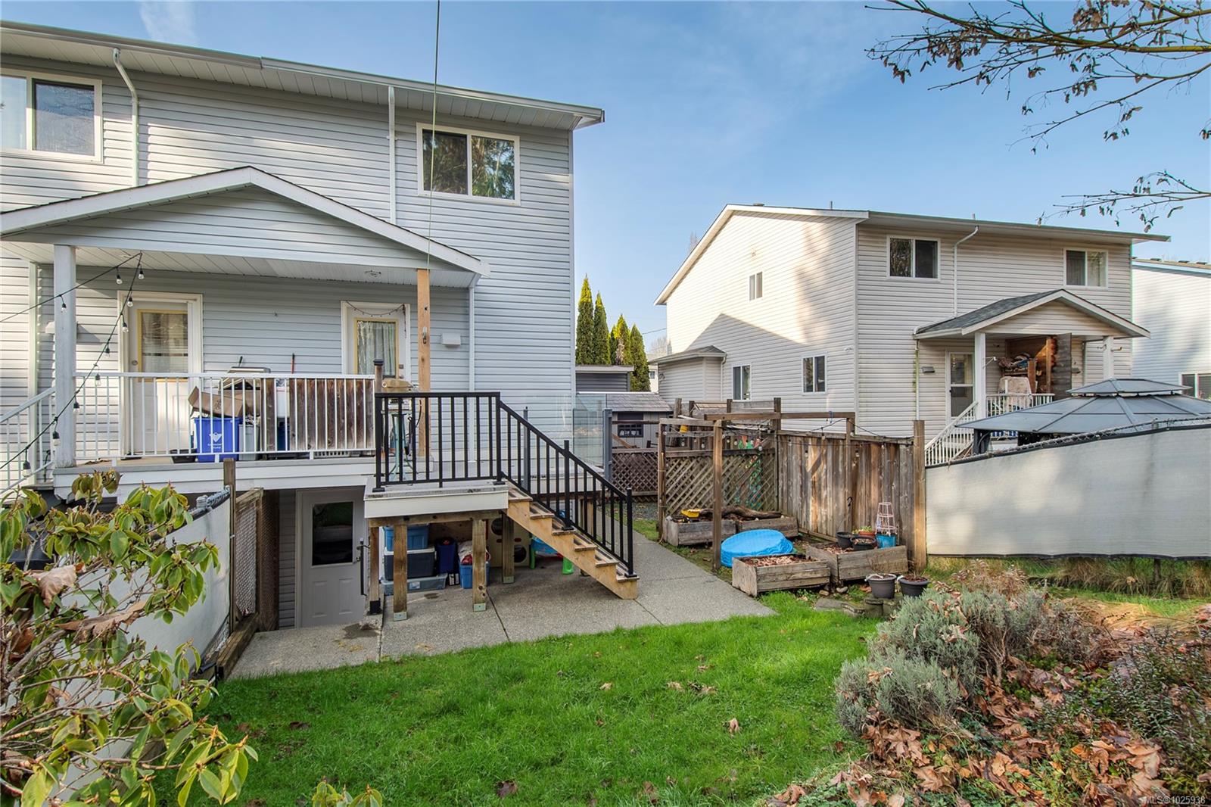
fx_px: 605
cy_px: 404
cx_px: 606
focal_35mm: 18
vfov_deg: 67.4
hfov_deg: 90.0
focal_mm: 12
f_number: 8
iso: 200
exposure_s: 1/80
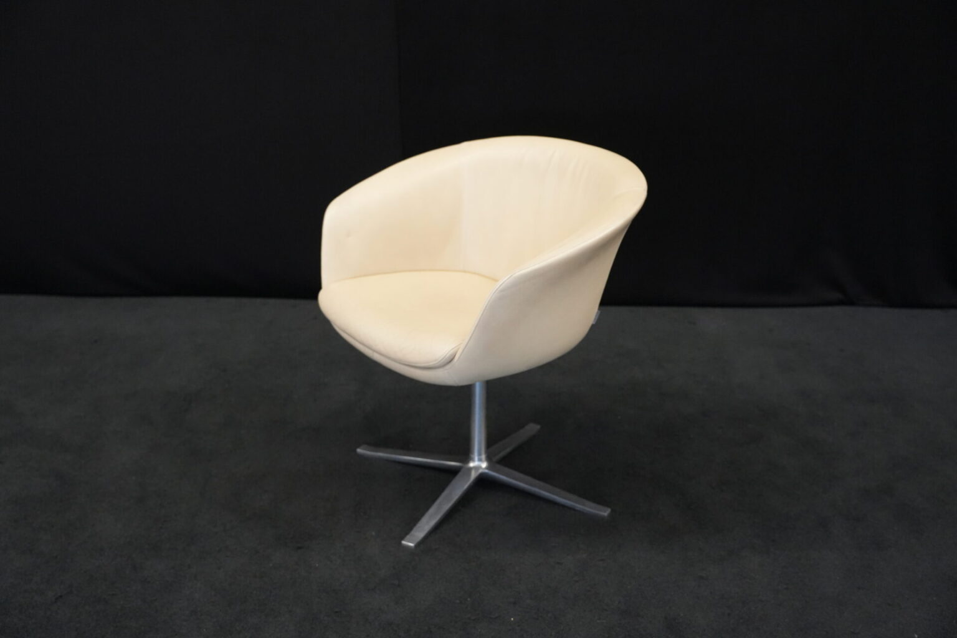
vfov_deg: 32.6
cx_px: 478
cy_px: 319
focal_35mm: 41
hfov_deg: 47.4
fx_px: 1090
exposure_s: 1/160
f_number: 4
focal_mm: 41
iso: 5000
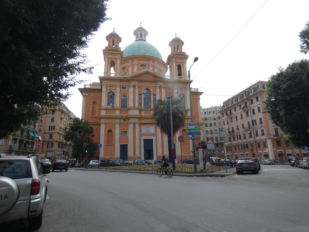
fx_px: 179
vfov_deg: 66.0
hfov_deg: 81.7
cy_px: 116
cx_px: 154
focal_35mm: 20
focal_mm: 3.6
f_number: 3.2
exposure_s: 1/1000
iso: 80
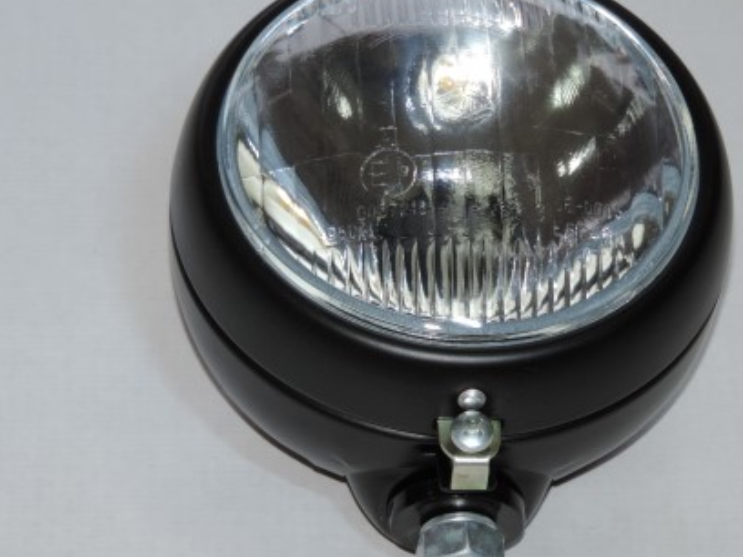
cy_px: 300
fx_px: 5216
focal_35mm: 243
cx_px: 455
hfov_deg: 8.1
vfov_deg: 6.1
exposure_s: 1/60
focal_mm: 27.6
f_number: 4.4
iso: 200
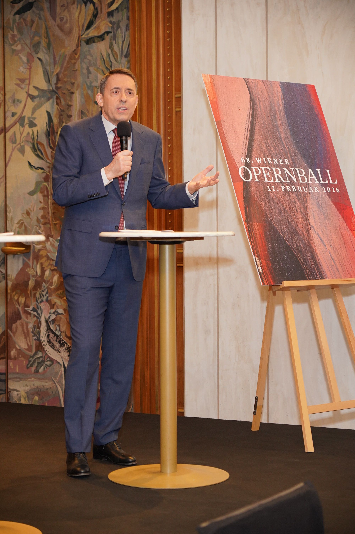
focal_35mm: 86
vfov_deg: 23.7
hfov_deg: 15.9
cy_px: 267
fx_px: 1274
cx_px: 178
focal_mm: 86
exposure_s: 1/160
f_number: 4
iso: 2000
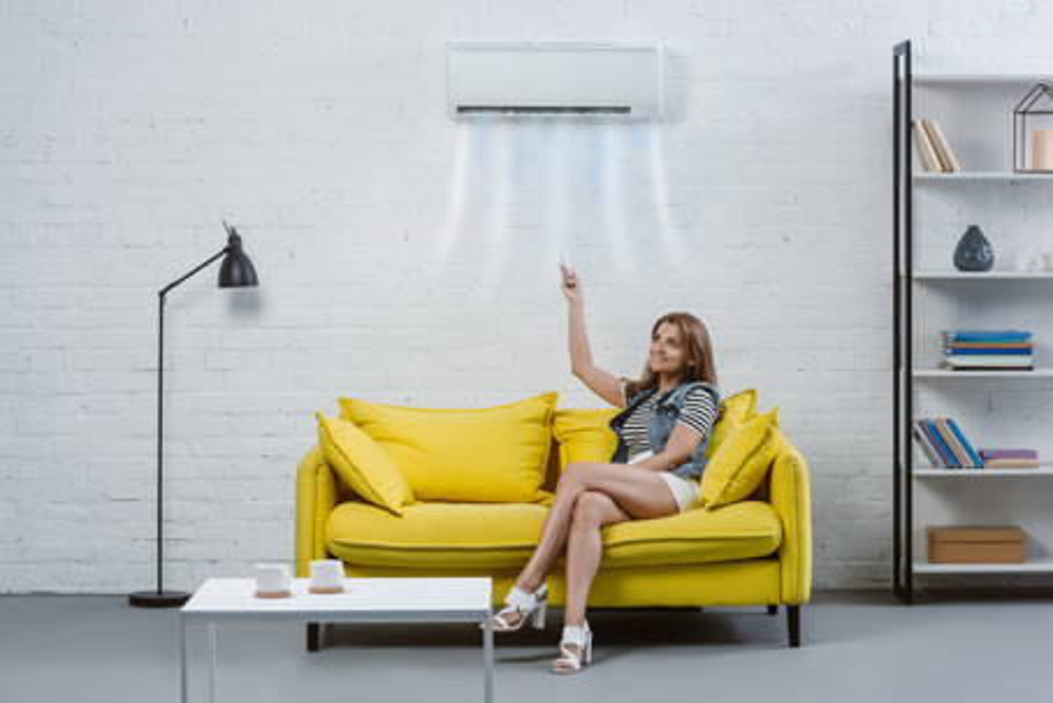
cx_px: 526
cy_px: 352
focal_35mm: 85
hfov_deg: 23.9
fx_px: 2487
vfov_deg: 16.1
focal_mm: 85
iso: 320
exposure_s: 1/160
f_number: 9
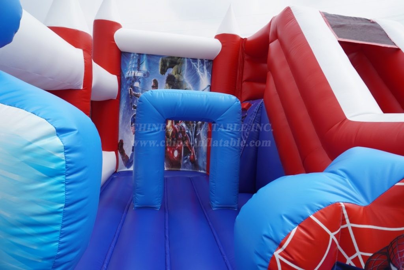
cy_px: 135
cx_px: 202
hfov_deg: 73.7
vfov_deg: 53.1
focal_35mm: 24
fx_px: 269
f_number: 8
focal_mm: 16
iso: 100
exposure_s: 1/250
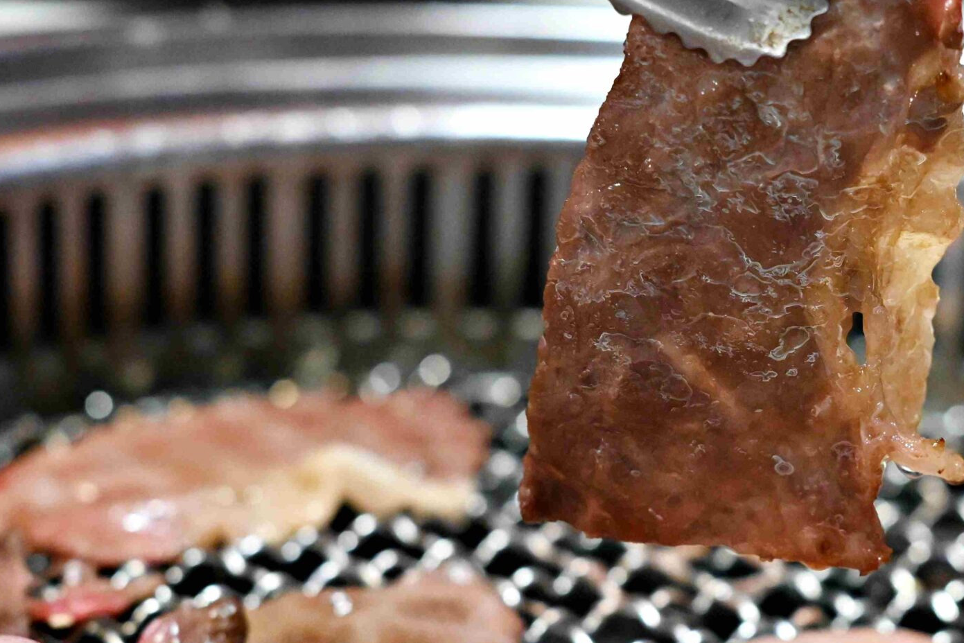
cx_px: 747
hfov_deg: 14.8
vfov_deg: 9.9
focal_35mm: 138
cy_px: 346
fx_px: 3696
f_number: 3.2
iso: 4500
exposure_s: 1/160
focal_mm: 50
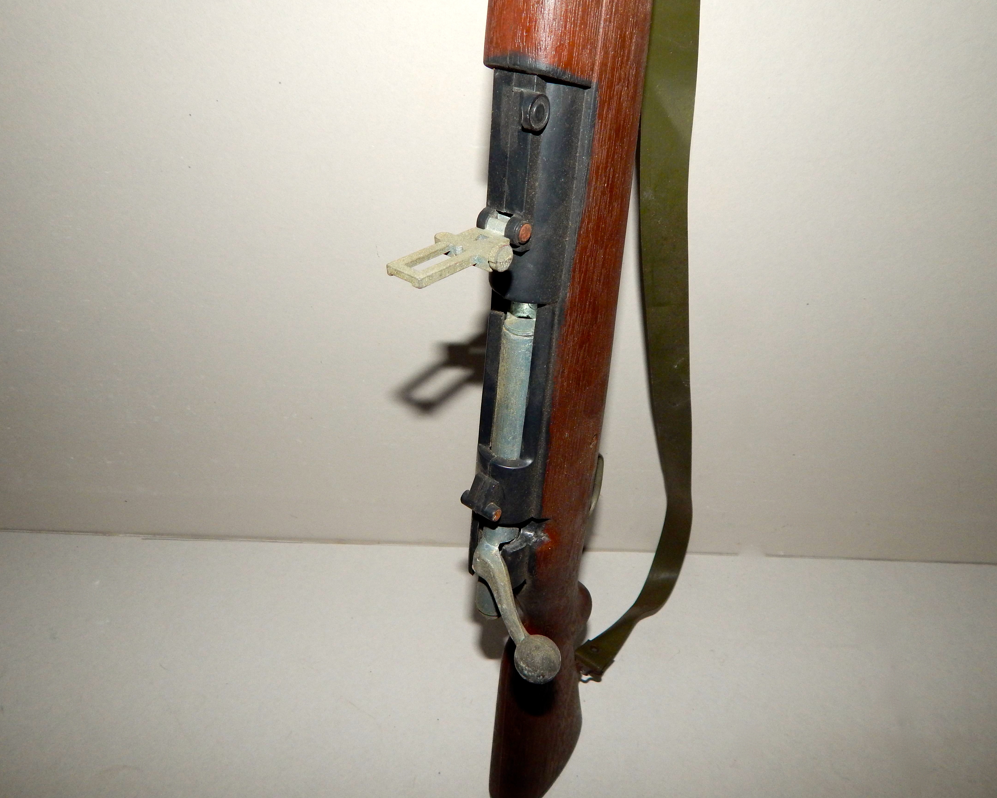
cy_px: 399
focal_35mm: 24
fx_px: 708
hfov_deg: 70.3
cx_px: 488
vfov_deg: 58.8
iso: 200
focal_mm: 4
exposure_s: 1/30
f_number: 6
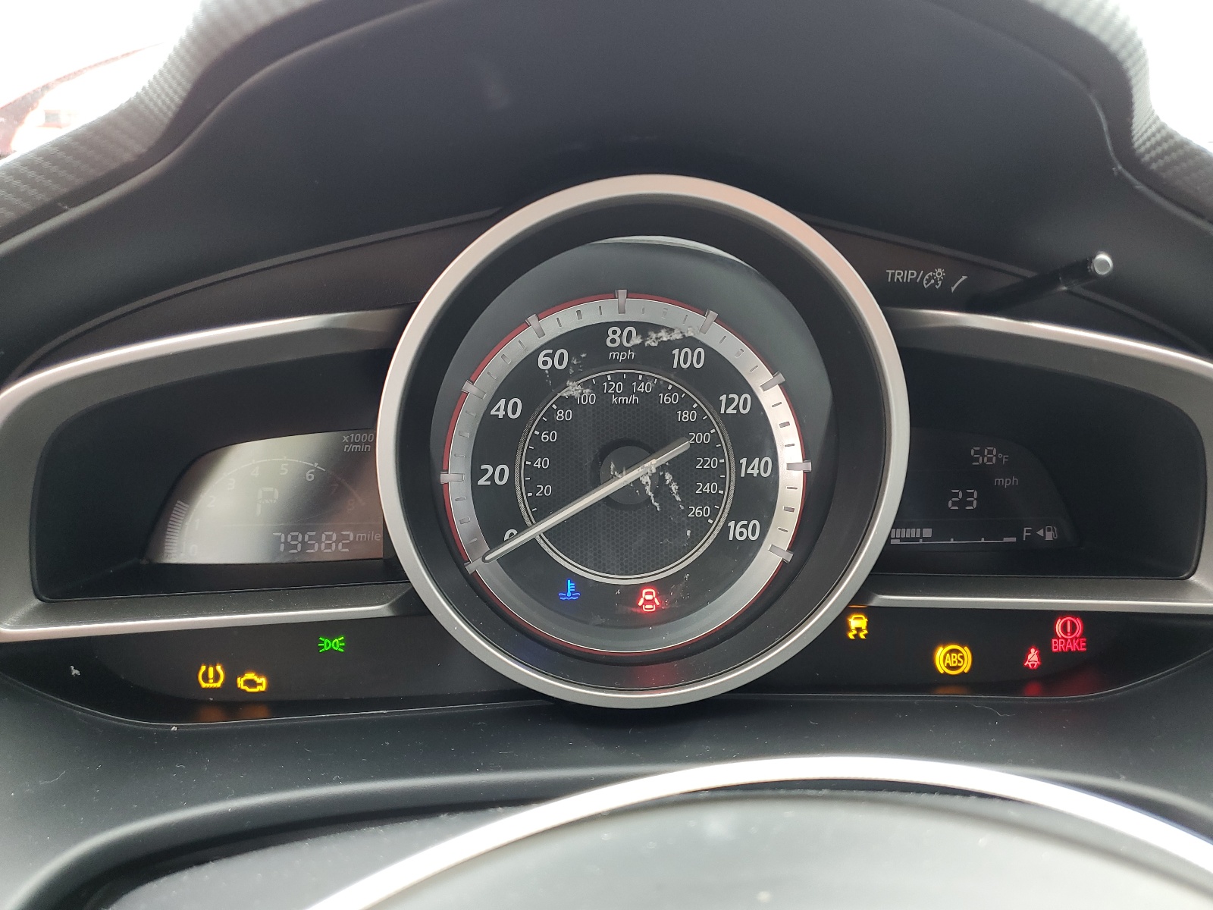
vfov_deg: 53.1
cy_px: 455
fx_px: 911
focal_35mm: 26
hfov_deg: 67.3
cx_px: 606
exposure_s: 1/60.2
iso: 71
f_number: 1.5
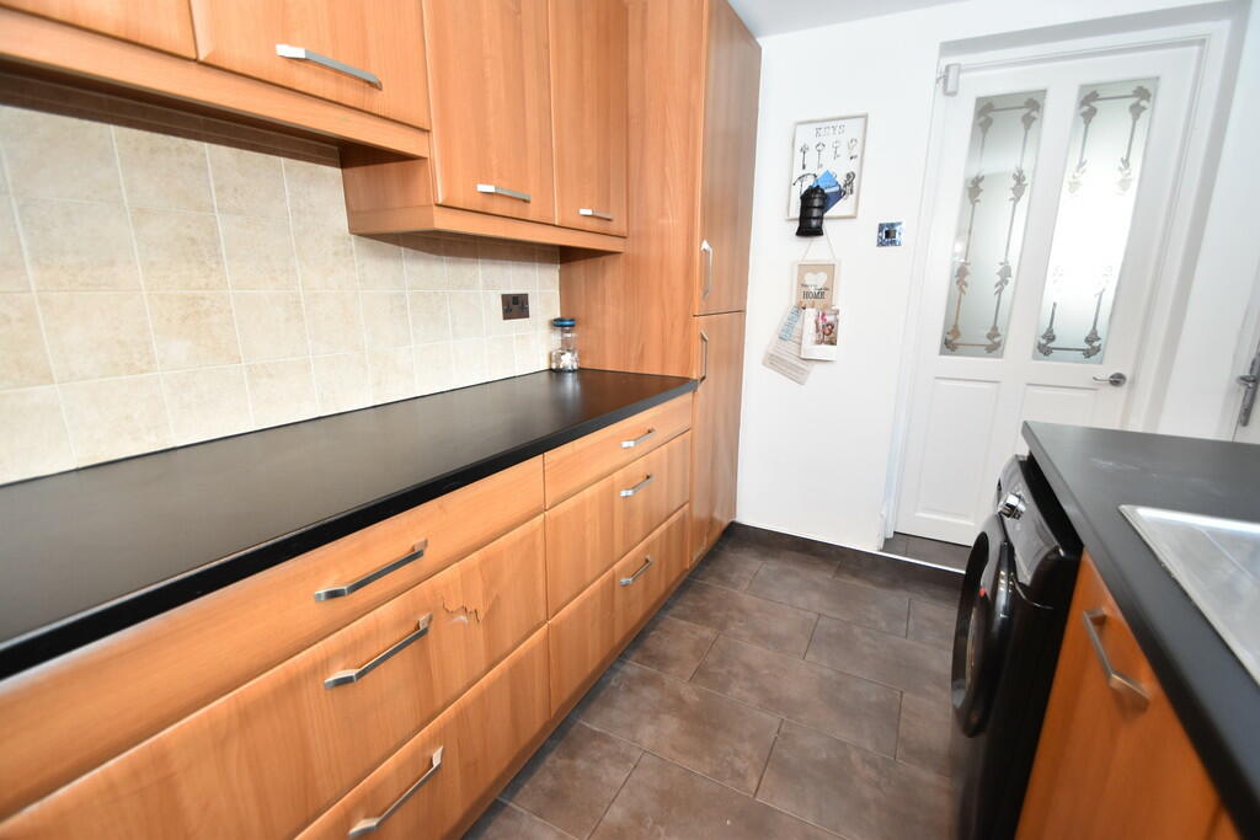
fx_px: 525
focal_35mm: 15
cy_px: 420
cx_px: 630
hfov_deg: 100.4
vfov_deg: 77.3
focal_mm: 10
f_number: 4.5
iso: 800
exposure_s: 1/80
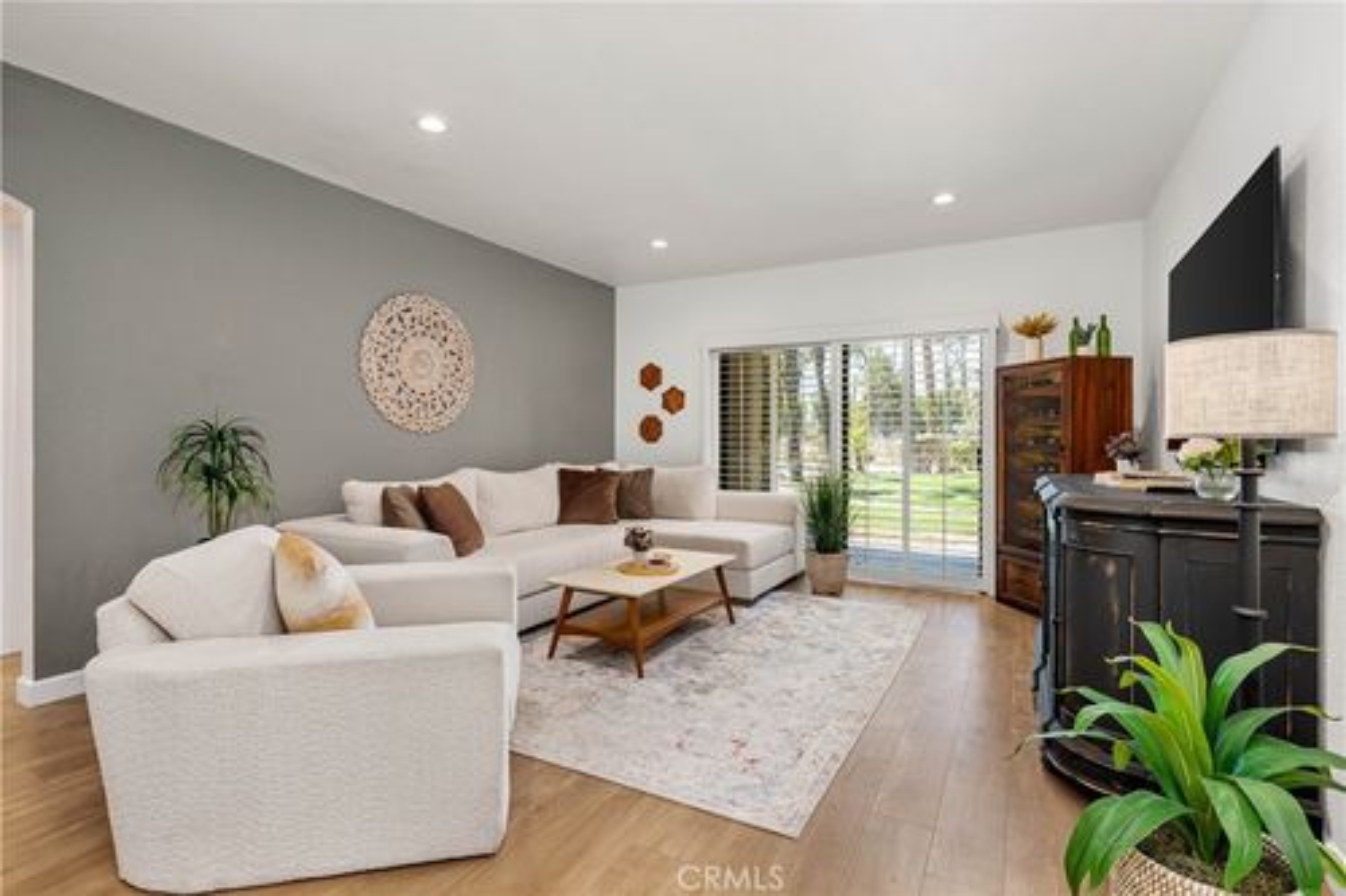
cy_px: 448
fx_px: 635
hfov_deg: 93.3
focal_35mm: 17
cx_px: 673
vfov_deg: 70.4
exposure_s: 1/8
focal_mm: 17
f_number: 6.7
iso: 320
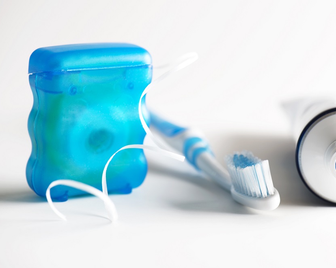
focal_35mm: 119
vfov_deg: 13.0
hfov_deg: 16.2
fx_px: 1183
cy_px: 134
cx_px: 202
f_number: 7.1
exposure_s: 1/125
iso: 100
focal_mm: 105
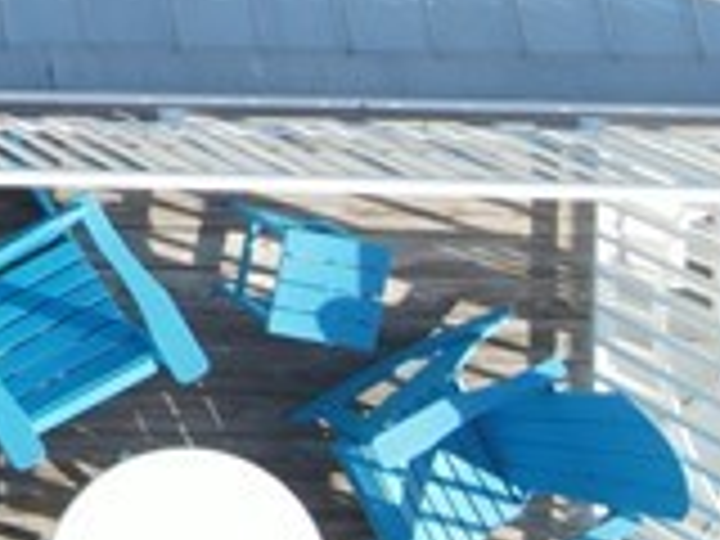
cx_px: -1346
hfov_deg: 10.0
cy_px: -612
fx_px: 3203
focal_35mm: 154
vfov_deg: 9.0
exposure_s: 1/320
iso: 100
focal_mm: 4.5
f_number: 2.8
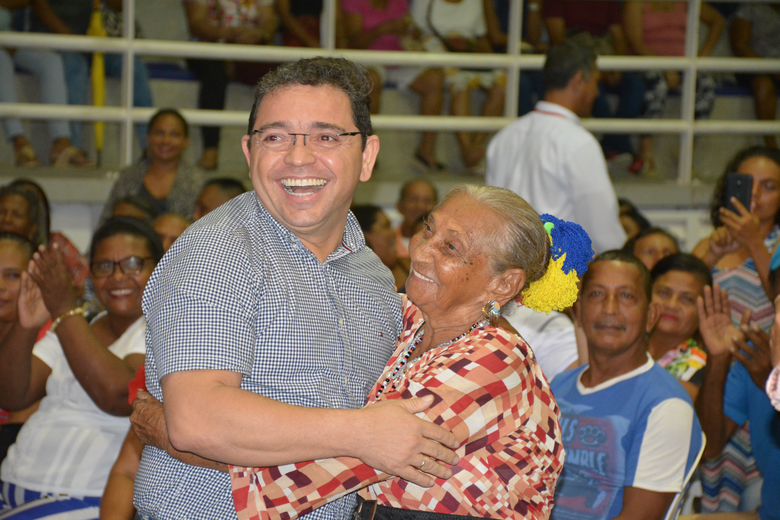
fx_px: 3087
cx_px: 390
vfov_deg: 9.6
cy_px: 260
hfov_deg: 14.4
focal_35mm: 142
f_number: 5.6
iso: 2500
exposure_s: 1/200
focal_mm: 95
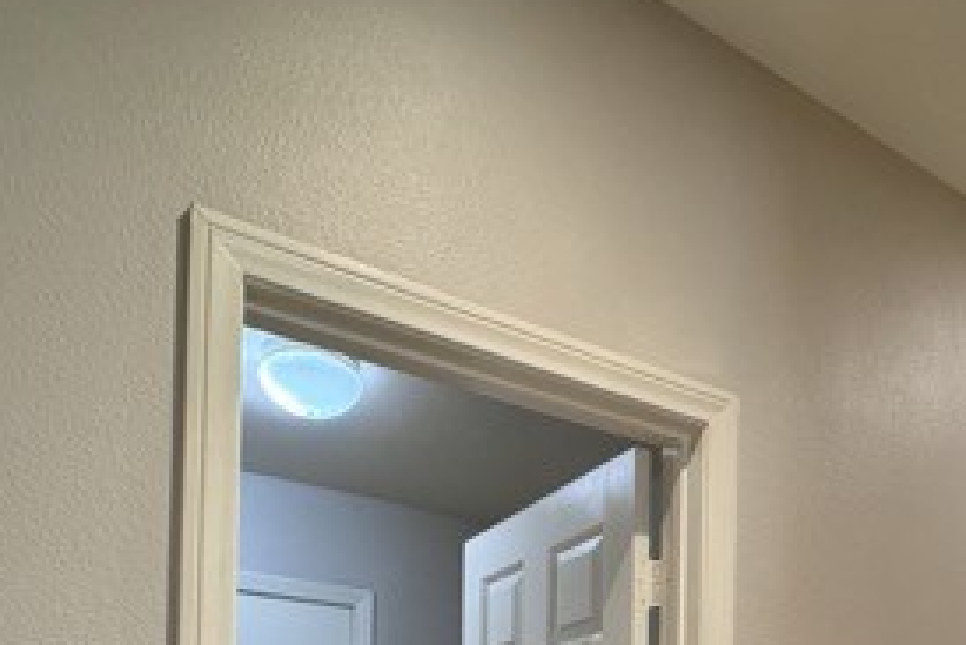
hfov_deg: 55.2
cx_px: 599
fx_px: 913
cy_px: 797
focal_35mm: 34
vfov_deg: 31.7
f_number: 2.2
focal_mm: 2.22
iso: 320
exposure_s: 1/120
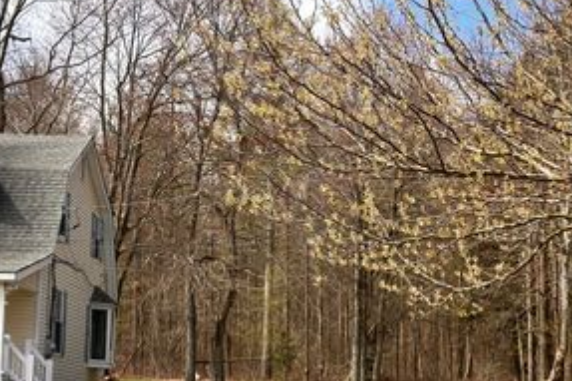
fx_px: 1381
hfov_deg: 23.0
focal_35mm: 87
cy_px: 344
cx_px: 478
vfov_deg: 15.5
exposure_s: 1/2304
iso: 64
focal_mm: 6.86
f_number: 1.78
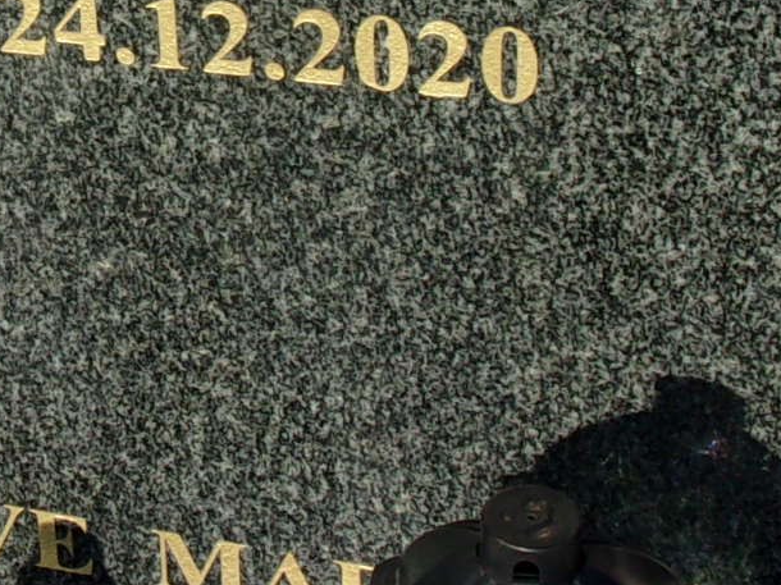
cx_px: 26
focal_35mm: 119
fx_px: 2684
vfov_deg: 12.2
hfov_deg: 16.3
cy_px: -95
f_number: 10.8
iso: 80
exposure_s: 1/100
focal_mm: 5.1
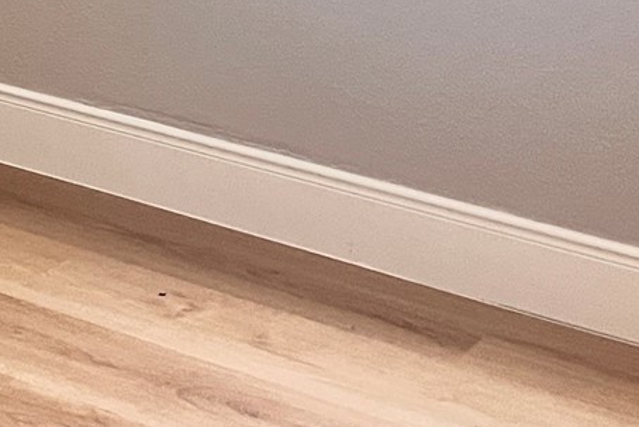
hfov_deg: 15.0
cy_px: -502
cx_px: -428
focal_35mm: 122
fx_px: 2166
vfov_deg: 10.2
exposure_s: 1/60
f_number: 1.6
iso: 400
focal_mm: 5.1
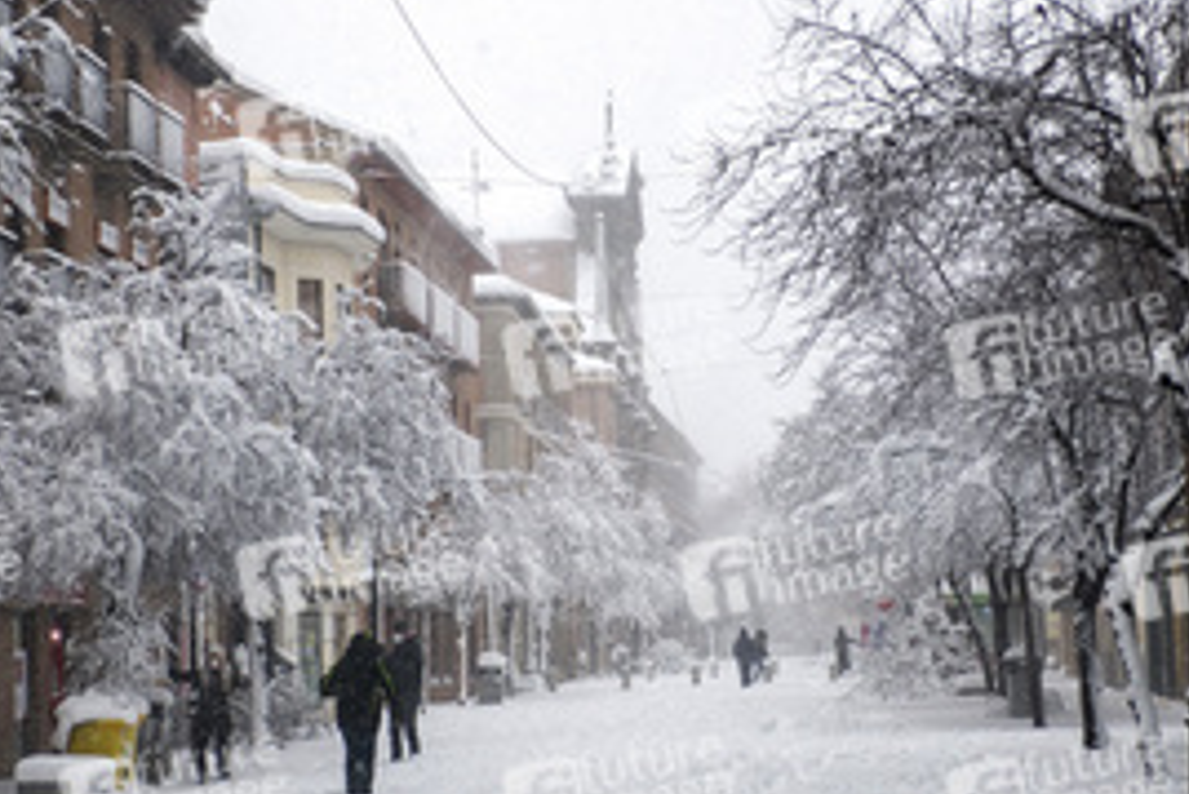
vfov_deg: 12.6
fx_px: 3602
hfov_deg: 18.7
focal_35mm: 109
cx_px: 674
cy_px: 457
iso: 400
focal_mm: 65
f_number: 5
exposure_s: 1/400
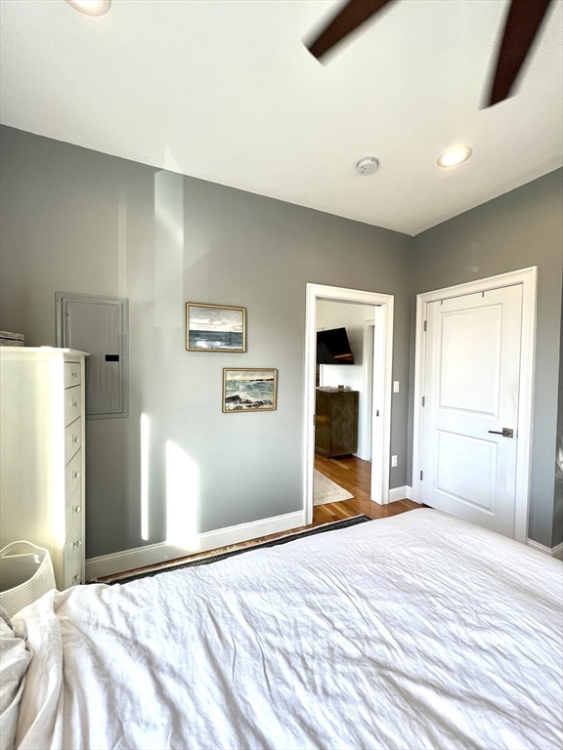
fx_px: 282
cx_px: 282
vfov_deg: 106.2
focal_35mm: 13
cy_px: 375
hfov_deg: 89.9
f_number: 1.8
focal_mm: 1.57
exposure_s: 1/120
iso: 64
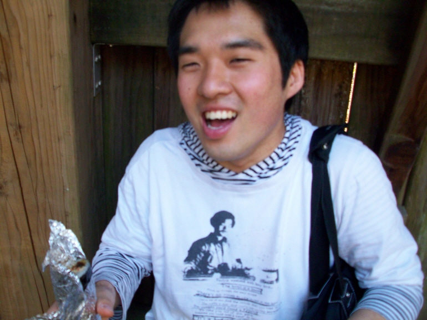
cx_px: 214
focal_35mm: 34
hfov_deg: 53.9
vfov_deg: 41.8
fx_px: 420
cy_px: 160
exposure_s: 1/134
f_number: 2.8
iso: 160
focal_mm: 5.7
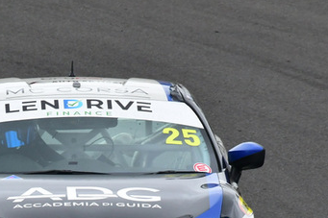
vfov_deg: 0.8
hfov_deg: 1.2
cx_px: 49
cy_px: 220
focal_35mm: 1761
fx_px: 16036
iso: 1000
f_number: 11
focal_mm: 500
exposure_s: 1/640
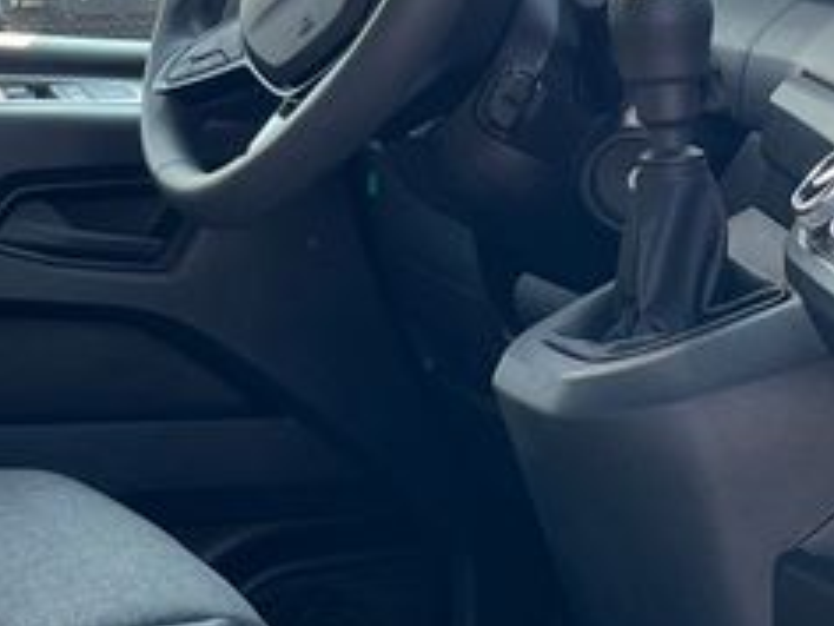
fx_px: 2722
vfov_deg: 13.0
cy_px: 612
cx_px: 788
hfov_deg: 17.1
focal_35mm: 113
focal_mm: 5.1
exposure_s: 1/181
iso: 50
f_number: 1.6
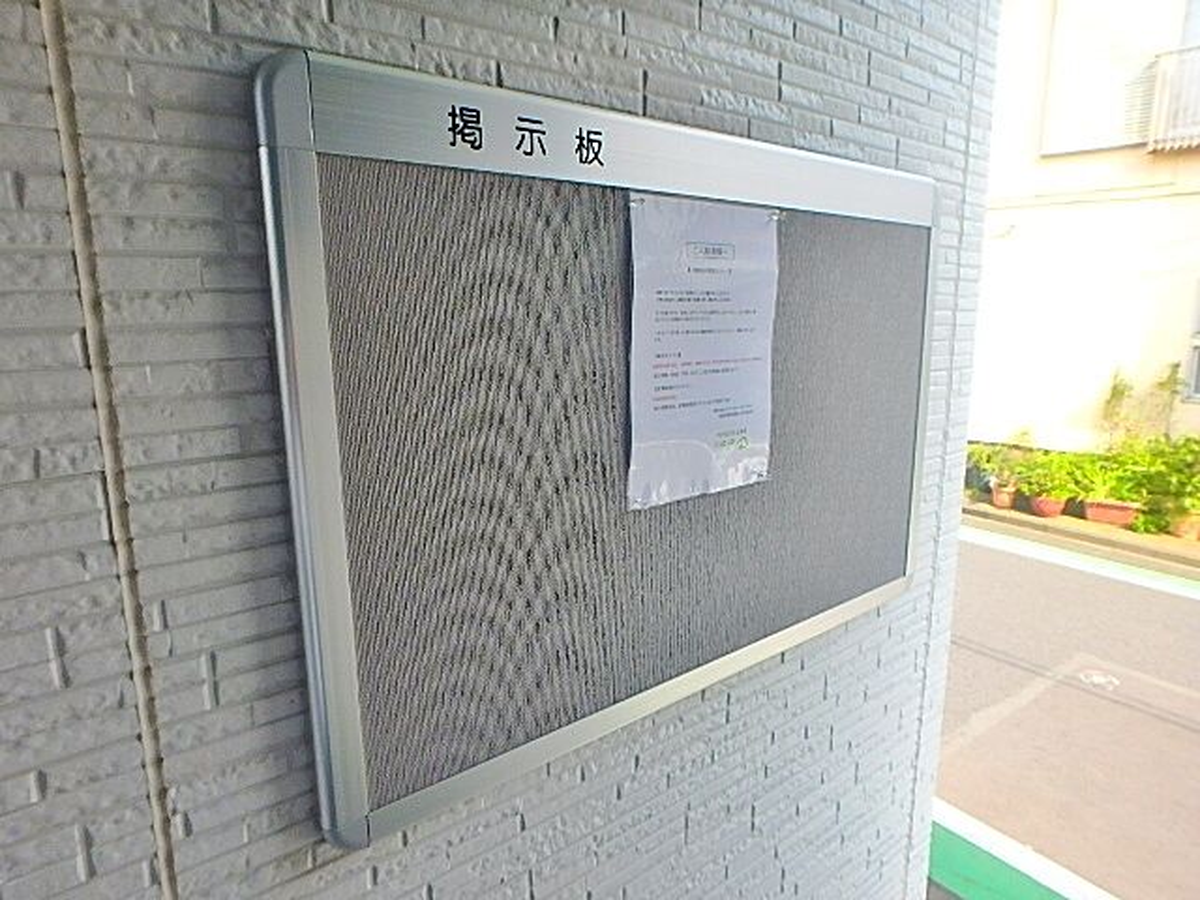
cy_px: 450
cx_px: 600
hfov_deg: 79.0
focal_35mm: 21
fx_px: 728
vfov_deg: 63.4
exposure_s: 1/250
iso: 125
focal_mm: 3.7
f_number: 3.5
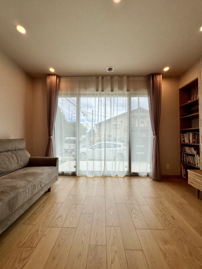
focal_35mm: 14
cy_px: 134
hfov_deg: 85.7
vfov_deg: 102.1
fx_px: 109
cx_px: 101
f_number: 2.2
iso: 40
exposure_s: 1/605
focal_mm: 2.22
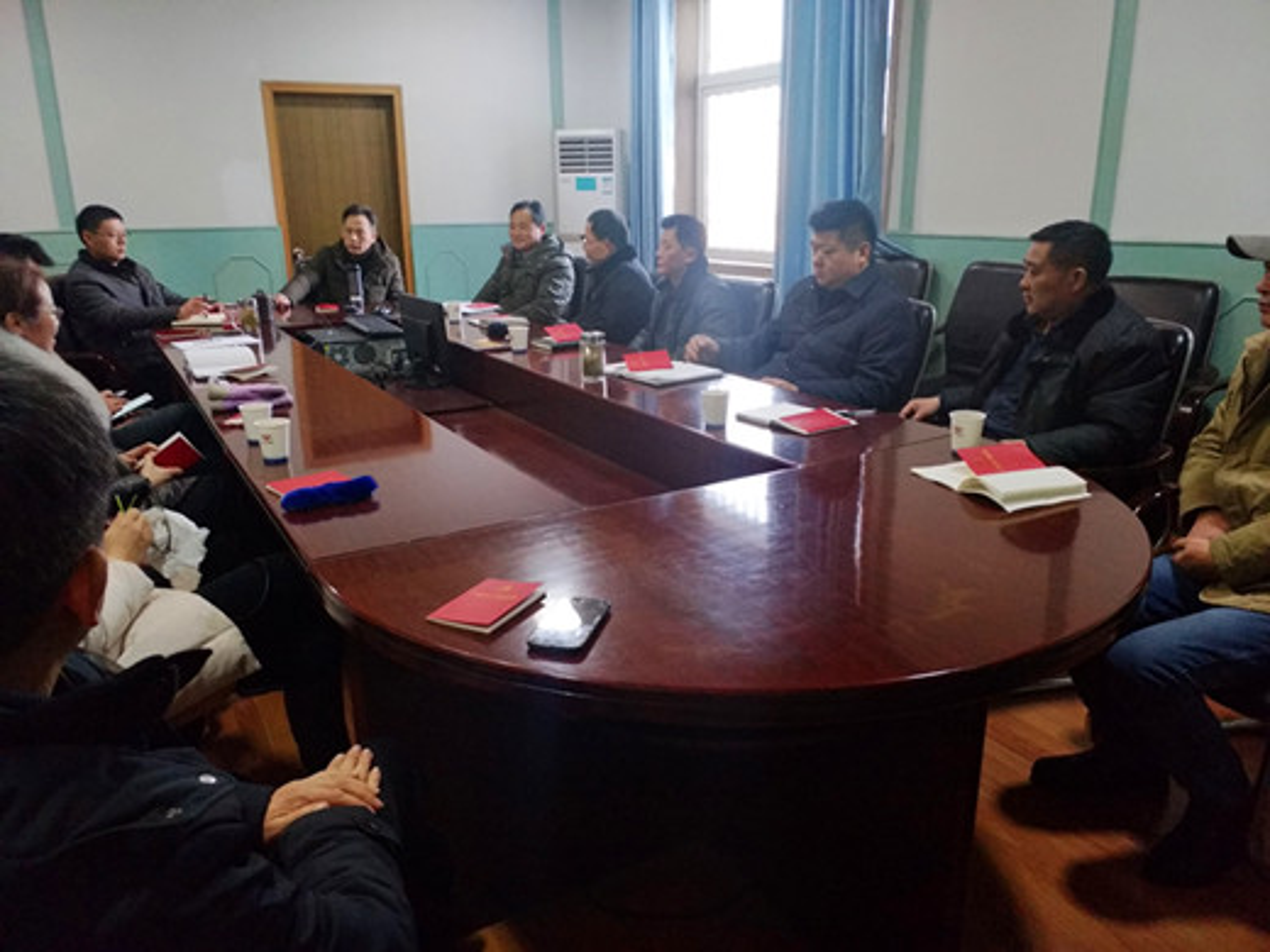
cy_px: 476
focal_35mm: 22
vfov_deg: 61.1
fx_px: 807
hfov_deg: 76.4
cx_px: 635
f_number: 2
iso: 571
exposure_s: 1/33.3
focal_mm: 3.79
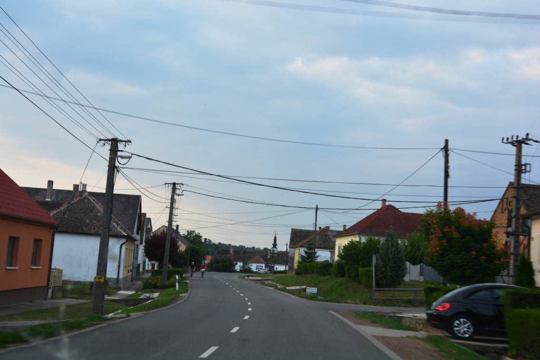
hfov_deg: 37.8
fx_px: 788
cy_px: 180
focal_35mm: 52
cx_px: 270
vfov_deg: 25.8
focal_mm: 35
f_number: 10
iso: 200
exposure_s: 1/60
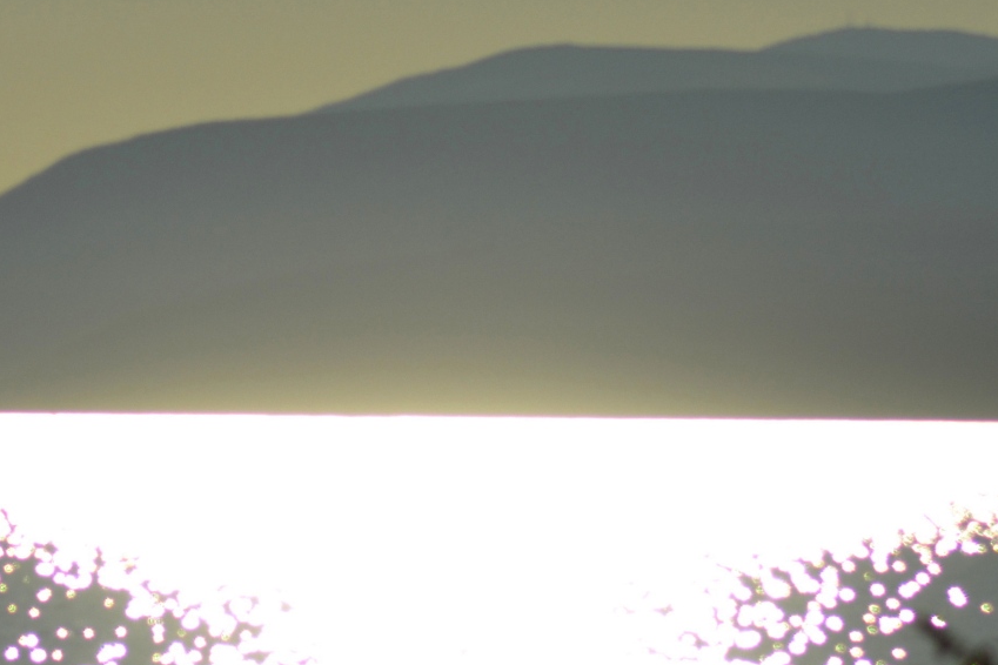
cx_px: 155
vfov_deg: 2.3
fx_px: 16882
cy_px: 509
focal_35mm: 609
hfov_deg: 3.4
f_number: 6.3
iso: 100
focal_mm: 170
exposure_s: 1/2500
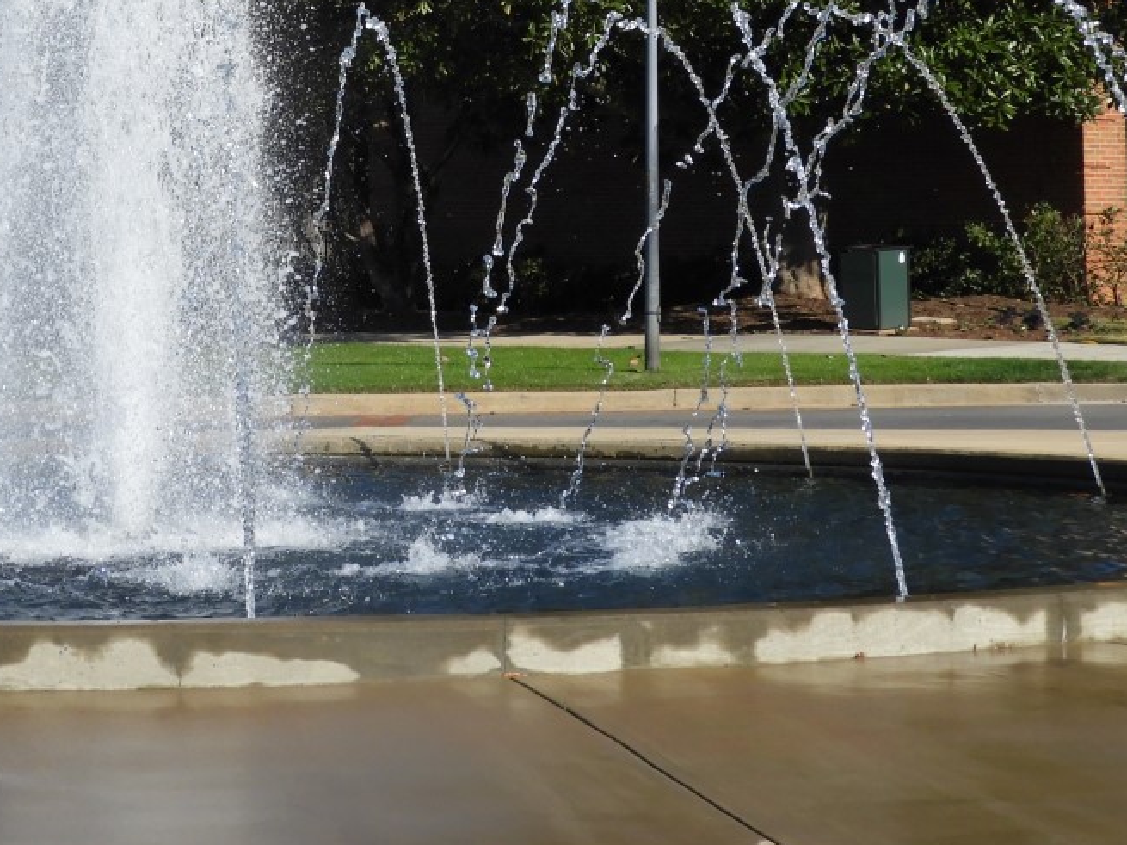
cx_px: 196
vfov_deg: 12.1
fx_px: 3939
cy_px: -26
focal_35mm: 121
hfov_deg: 16.1
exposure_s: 1/1000
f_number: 4
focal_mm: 9.9
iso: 100
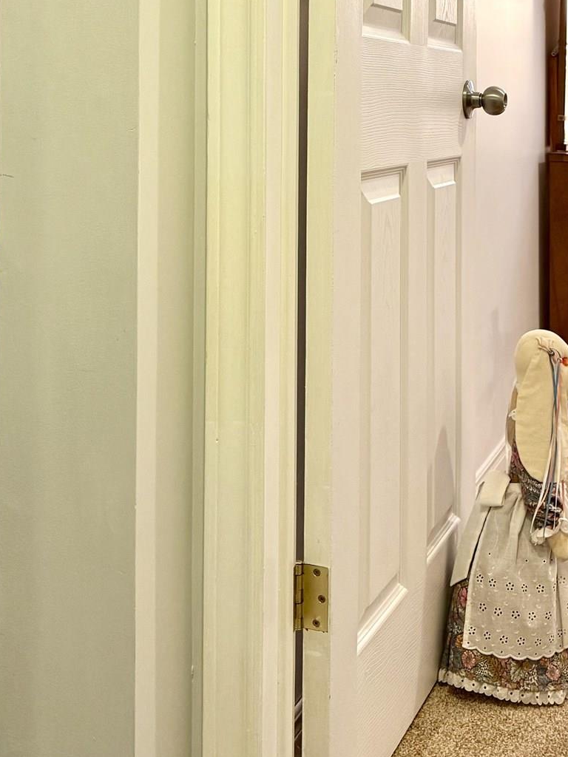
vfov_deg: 34.0
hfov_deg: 27.0
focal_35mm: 54
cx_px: 233
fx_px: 1181
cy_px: 103
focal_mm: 6.76
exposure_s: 1/60
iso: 250
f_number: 1.78
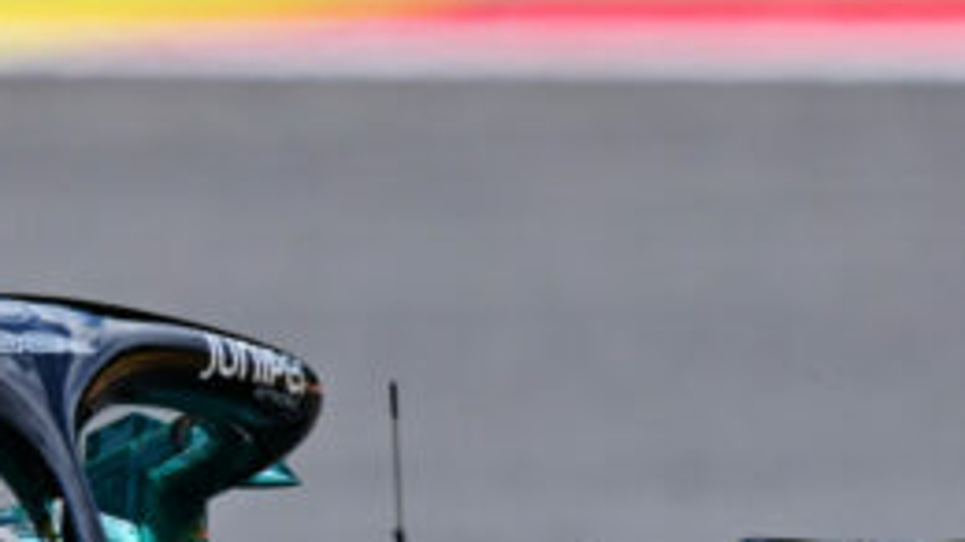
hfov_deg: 0.8
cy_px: 566
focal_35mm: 2599
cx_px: -286
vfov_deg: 0.5
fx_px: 66476
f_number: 7.1
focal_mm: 560
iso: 250
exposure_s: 1/800
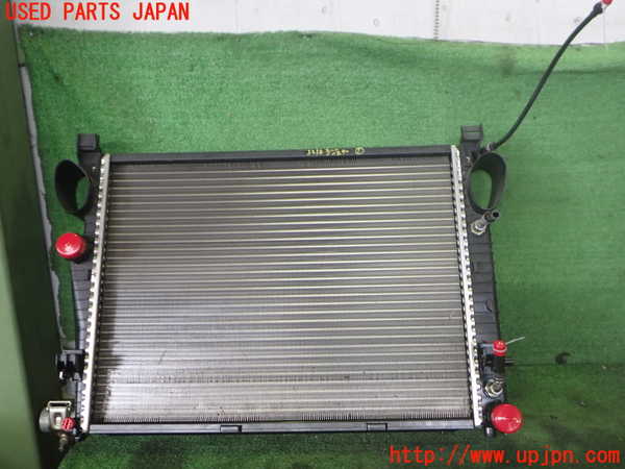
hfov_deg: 60.0
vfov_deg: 46.8
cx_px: 312
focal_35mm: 30
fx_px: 542
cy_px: 234
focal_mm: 5.4
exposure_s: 1/40
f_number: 2.3
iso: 200
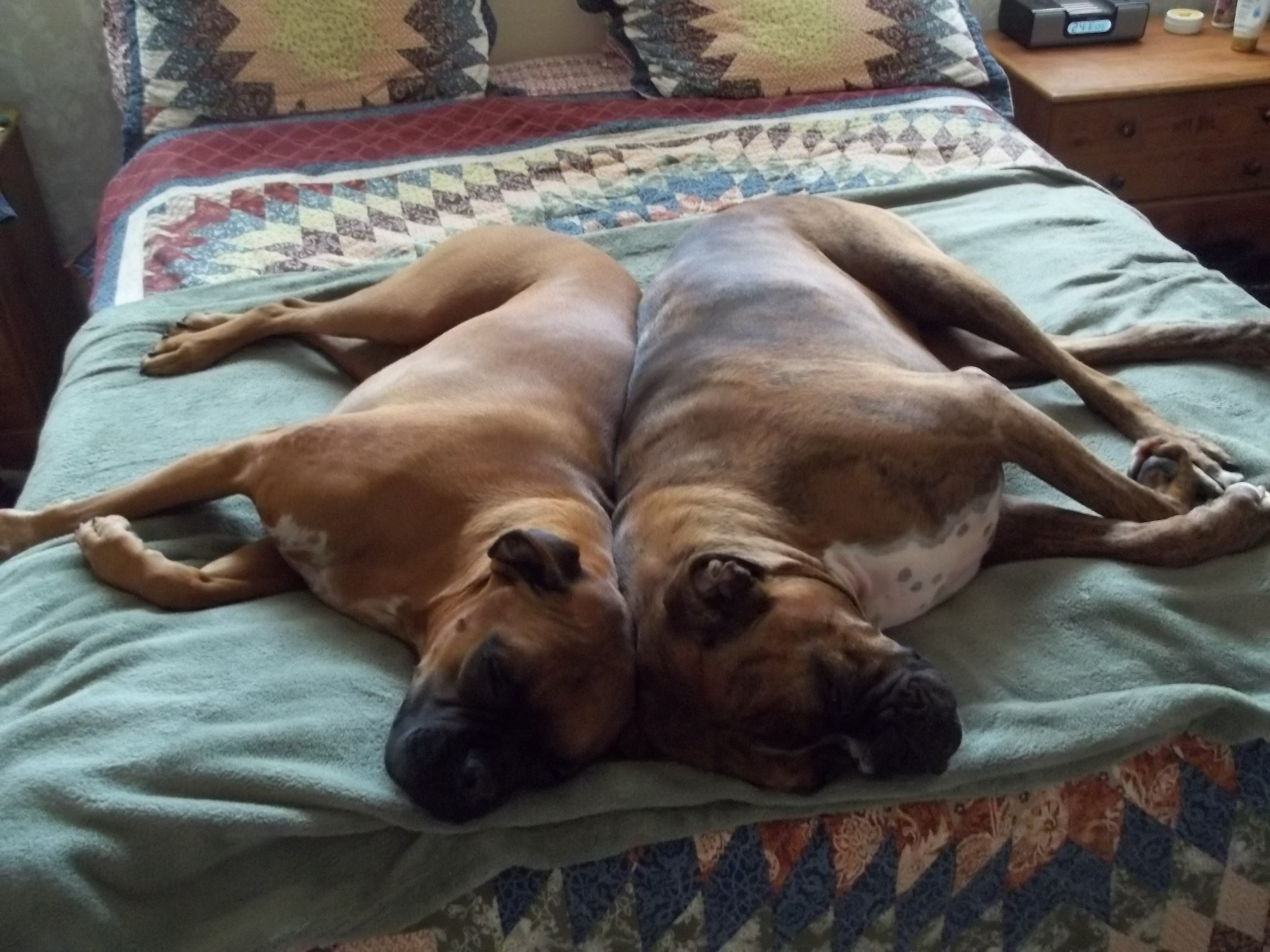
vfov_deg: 42.9
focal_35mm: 33
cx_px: 635
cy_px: 476
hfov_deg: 55.4
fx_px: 1211
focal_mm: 5.9
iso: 400
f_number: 3.3
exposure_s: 1/8
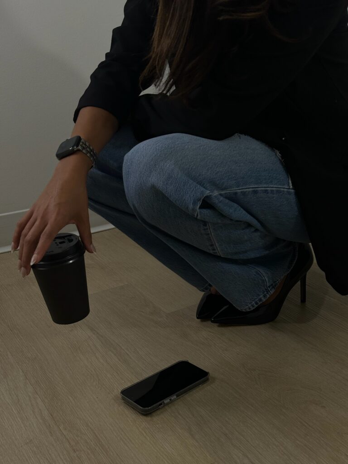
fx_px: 643
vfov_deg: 39.7
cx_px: 174
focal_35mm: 48
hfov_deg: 30.3
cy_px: 232
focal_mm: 6.76
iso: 100
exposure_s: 1/120
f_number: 1.78
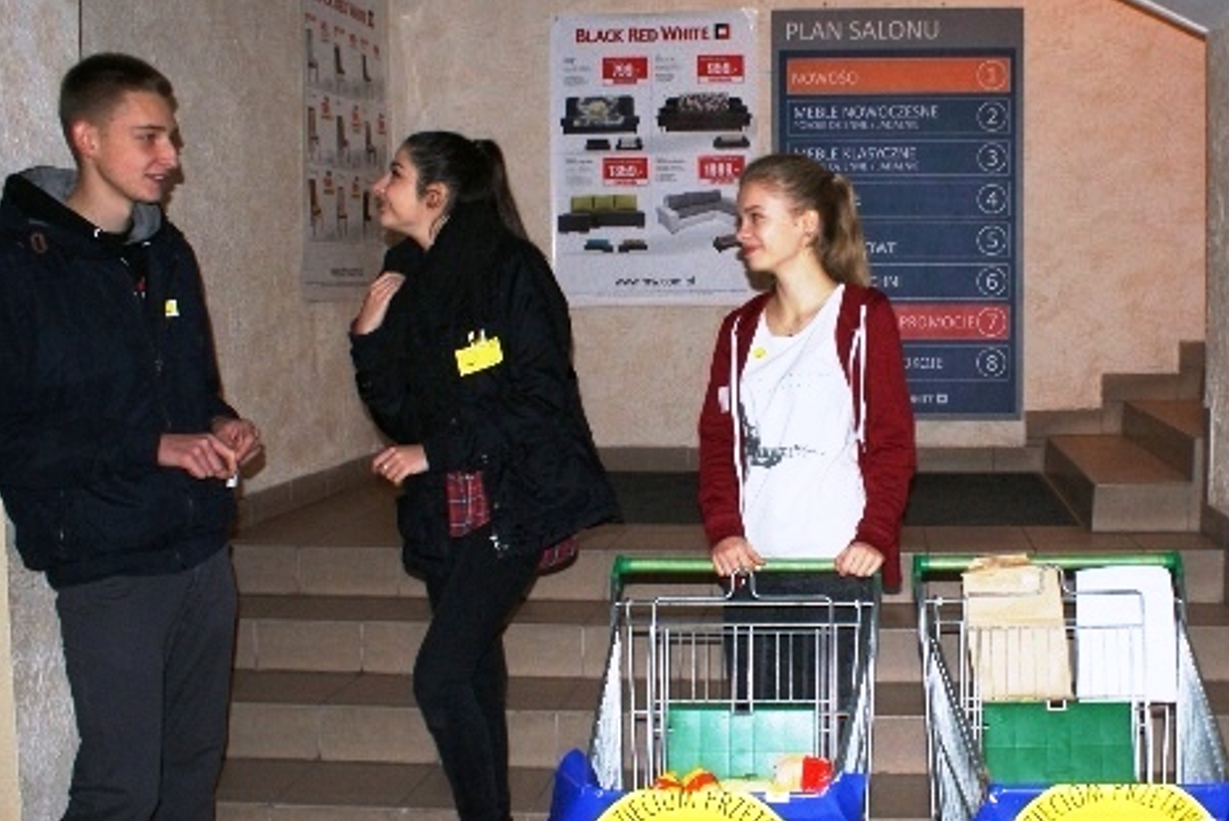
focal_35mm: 37
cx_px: 840
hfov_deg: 50.7
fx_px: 1264
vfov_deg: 36.0
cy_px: 370
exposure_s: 1/60
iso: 400
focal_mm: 18
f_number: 5.6
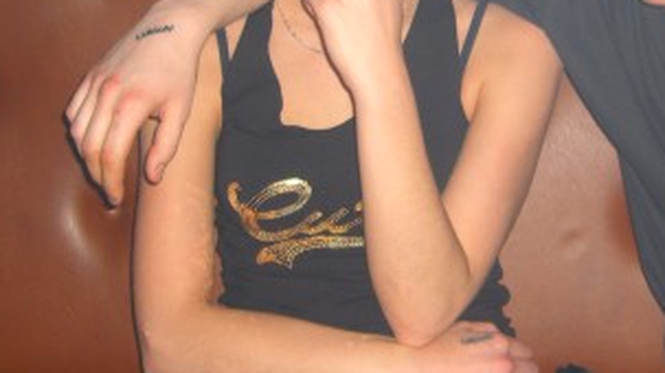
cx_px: 476
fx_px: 1445
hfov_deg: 25.7
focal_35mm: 82
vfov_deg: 14.6
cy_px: 77
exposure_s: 1/60
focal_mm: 7.9
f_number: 2.8
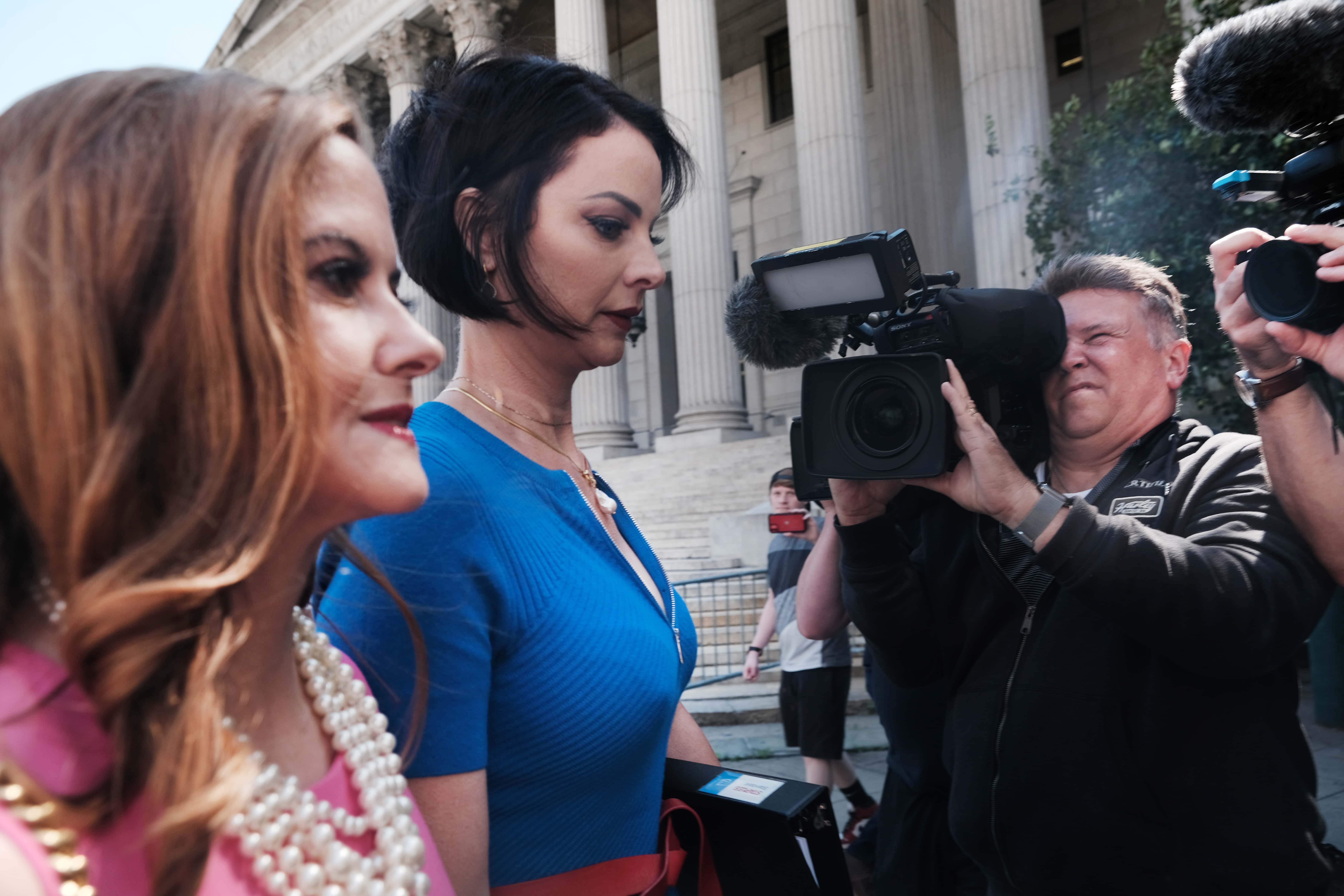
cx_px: 672
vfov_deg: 53.1
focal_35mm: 24
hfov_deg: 73.7
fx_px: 896
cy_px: 448
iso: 160
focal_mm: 16
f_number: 4
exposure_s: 1/250
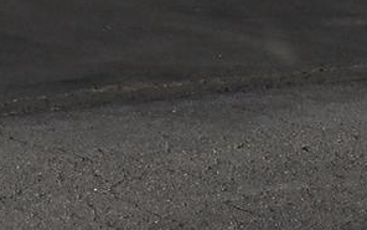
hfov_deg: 8.8
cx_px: -304
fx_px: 2270
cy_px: -286
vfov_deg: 5.6
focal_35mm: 227
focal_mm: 5.5
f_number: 4
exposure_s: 1/800
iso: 125
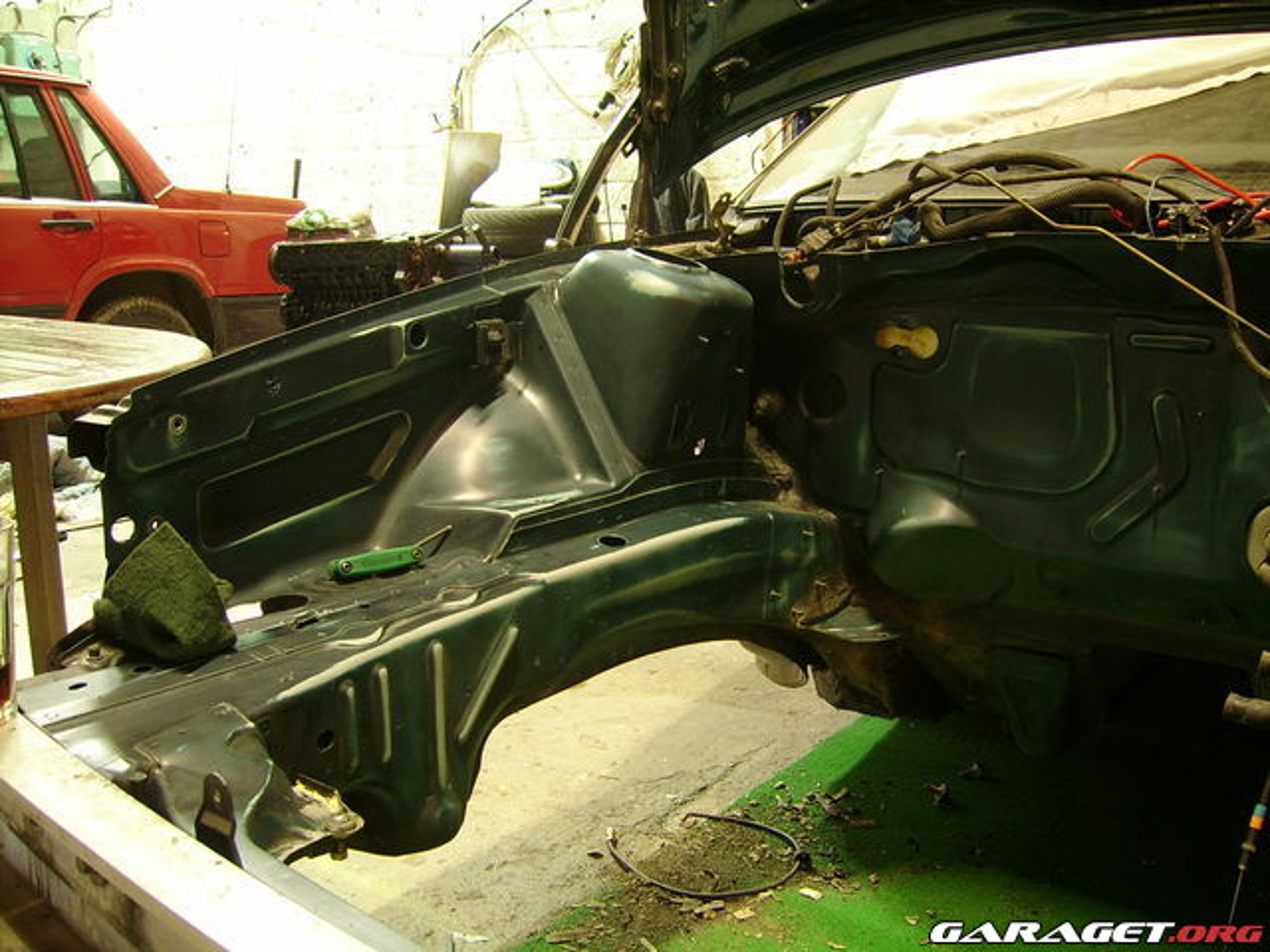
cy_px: 476
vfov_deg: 40.7
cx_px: 635
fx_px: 1284
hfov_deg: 52.6
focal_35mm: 35
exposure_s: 2
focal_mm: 5.95
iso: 100
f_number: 2.8
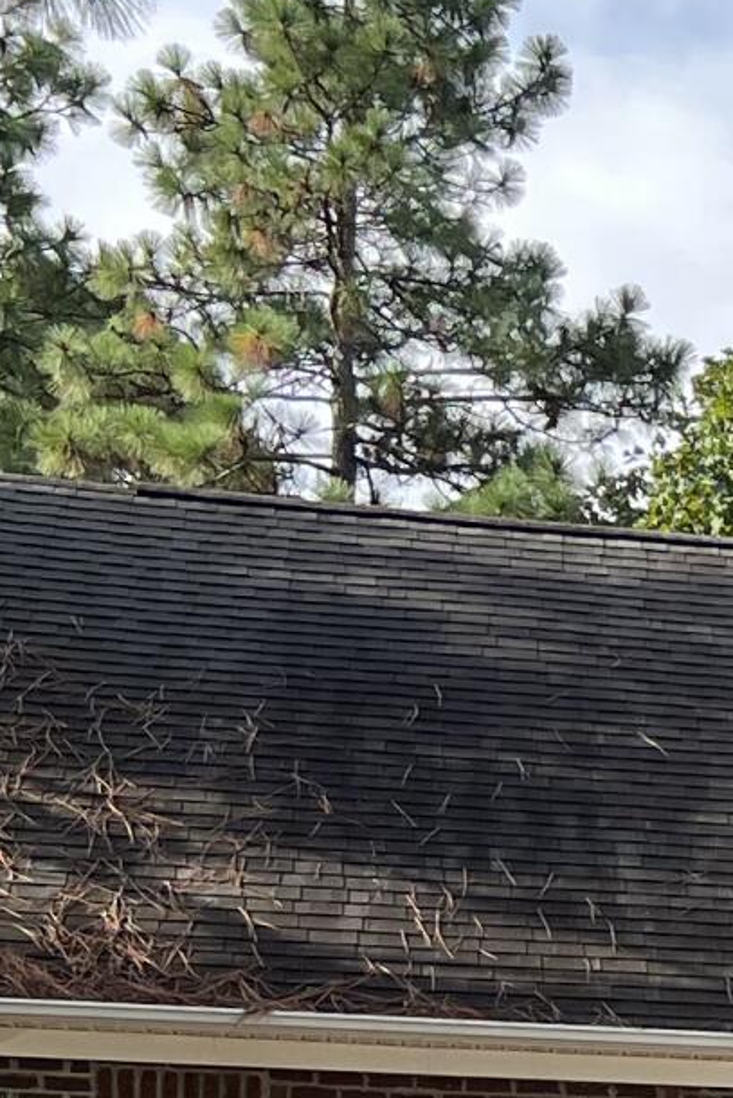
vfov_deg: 14.8
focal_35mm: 133
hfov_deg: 8.7
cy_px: 1370
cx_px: 2138
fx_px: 4059
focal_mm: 5.7
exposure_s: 1/827
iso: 50
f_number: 1.5
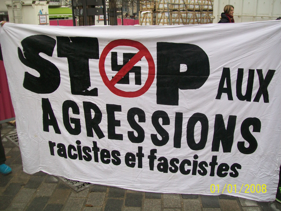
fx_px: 292
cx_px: 140
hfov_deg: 51.4
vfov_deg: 39.7
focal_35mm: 36
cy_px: 106
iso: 64
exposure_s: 1/200
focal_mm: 6
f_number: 2.7
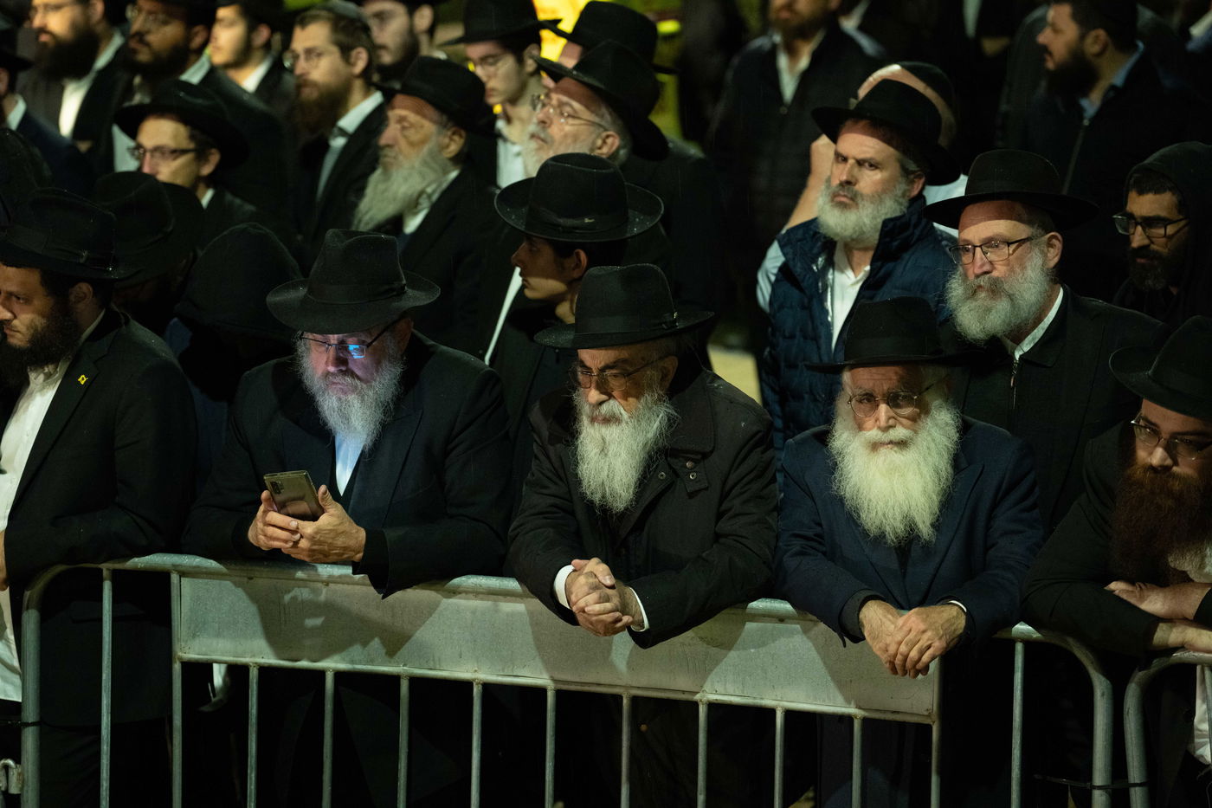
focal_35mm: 117
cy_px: 404
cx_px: 606
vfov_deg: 11.7
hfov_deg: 17.5
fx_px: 3938
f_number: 2.8
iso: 1600
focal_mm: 117
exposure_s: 1/100
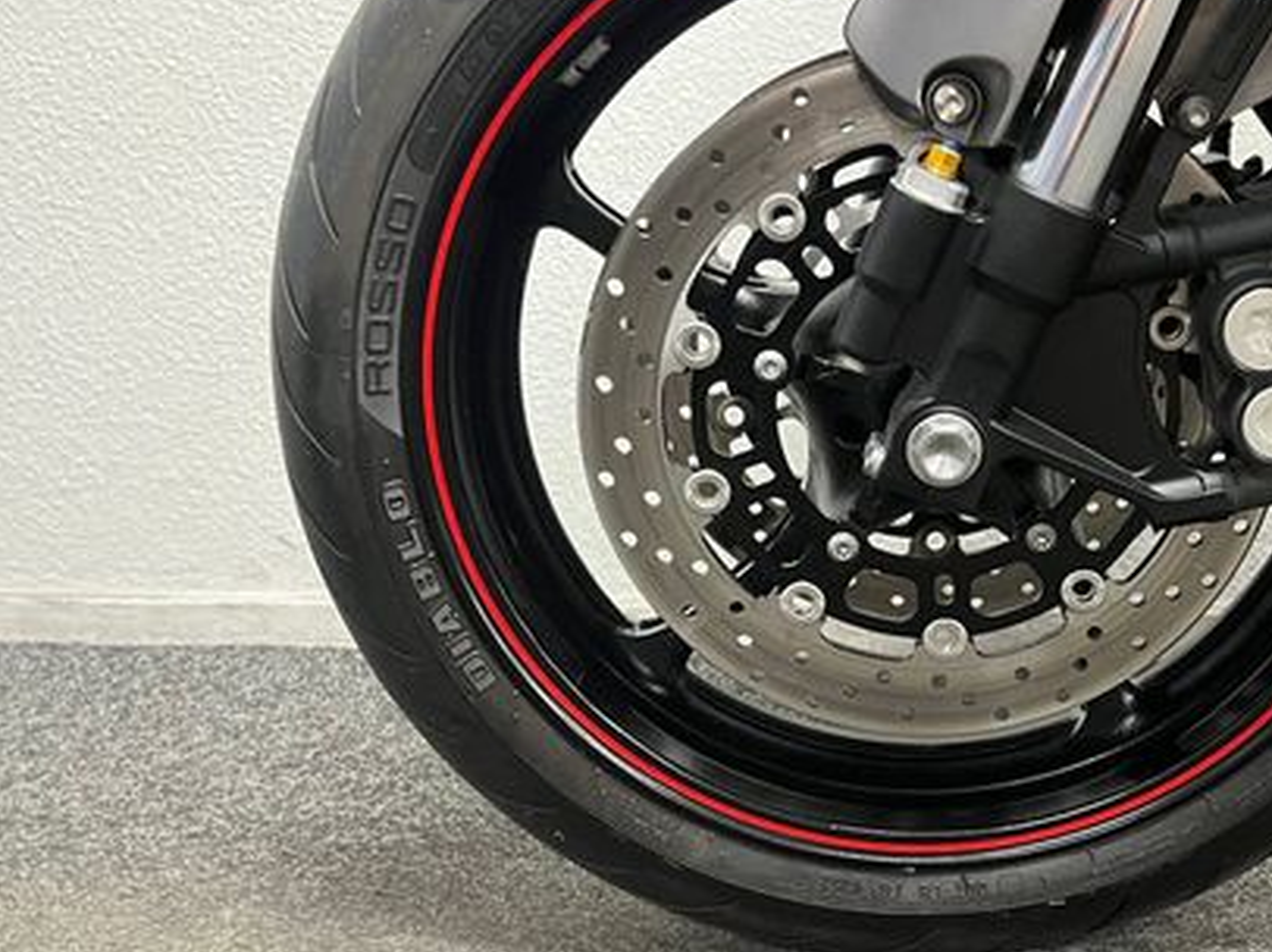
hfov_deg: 44.4
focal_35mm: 41
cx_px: 940
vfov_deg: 34.9
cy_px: 354
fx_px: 1506
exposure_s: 1/33
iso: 500
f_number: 1.6
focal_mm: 5.1
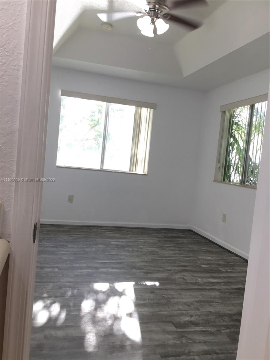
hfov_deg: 45.4
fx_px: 322
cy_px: 180
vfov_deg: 58.4
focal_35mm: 31
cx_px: 135
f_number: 2.4
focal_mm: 3.3
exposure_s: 1/60
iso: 32
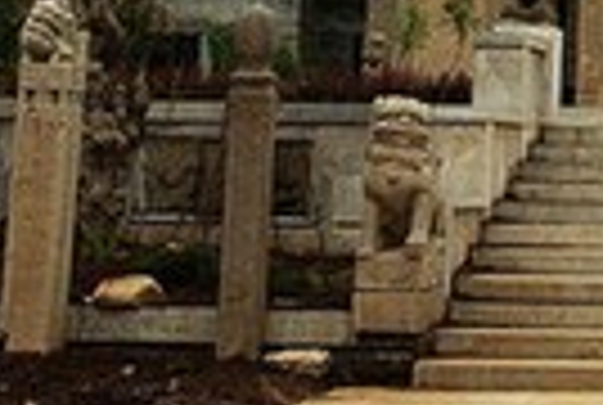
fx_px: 2229
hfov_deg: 14.4
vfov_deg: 10.1
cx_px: 893
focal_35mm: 133
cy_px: -137
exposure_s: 1/80
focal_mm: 25
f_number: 8
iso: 100
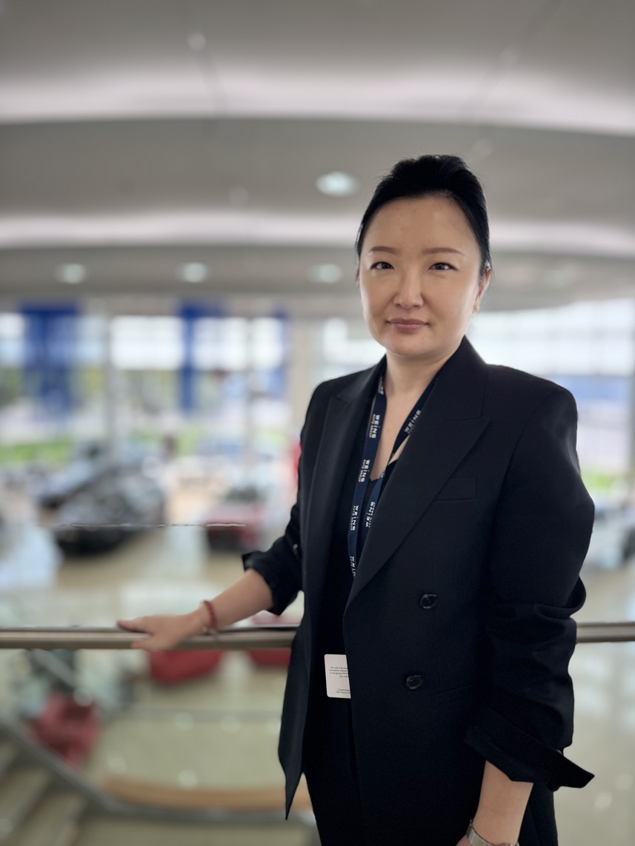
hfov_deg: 56.8
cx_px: 318
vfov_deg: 71.6
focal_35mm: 24
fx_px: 587
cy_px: 423
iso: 80
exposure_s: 1/379
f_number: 1.78
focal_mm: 6.76
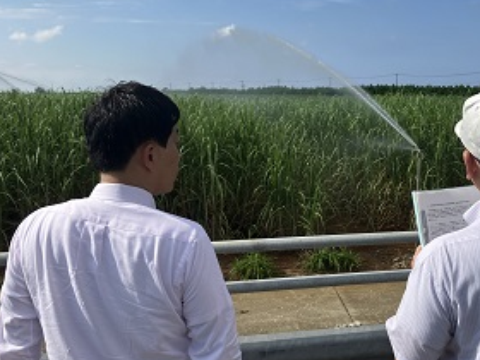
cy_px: 170
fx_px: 555
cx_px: 336
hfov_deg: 45.8
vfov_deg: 35.9
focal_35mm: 40
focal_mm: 3.99
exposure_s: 1/1845
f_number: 1.8
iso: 32
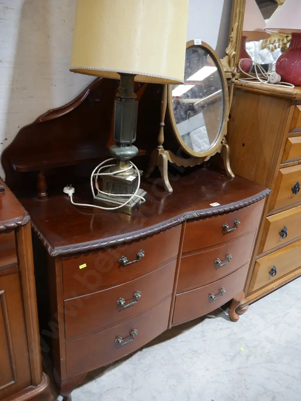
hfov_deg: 49.8
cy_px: 200
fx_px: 324
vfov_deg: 63.4
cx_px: 150
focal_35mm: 28
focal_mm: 14
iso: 640
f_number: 3.5
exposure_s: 1/60
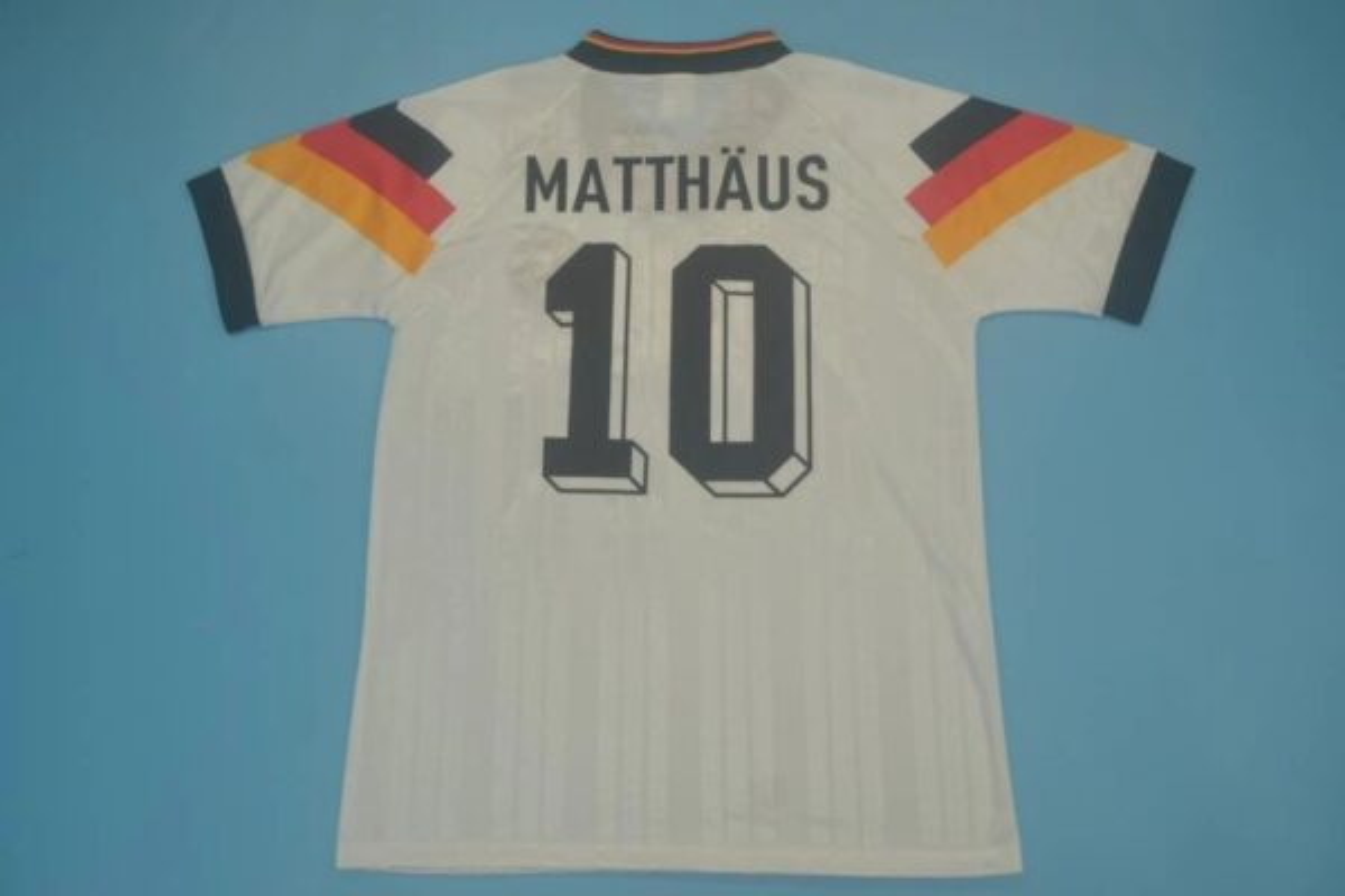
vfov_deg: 40.0
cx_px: 672
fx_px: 1233
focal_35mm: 33
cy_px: 448
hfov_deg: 57.2
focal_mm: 22
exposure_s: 1/200
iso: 200
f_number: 4
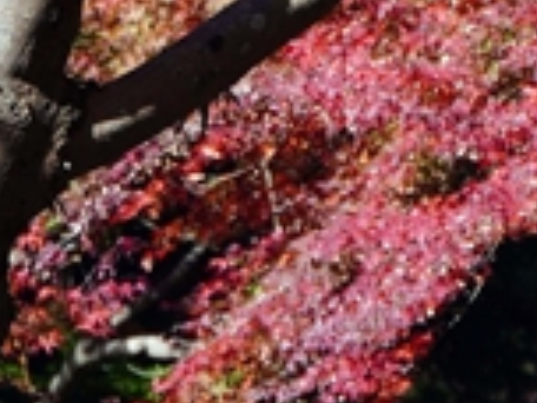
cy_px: -327
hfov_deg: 3.1
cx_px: 696
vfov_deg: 2.3
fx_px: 9975
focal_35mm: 643
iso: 100
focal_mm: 84.8
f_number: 6.3
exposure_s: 1/200
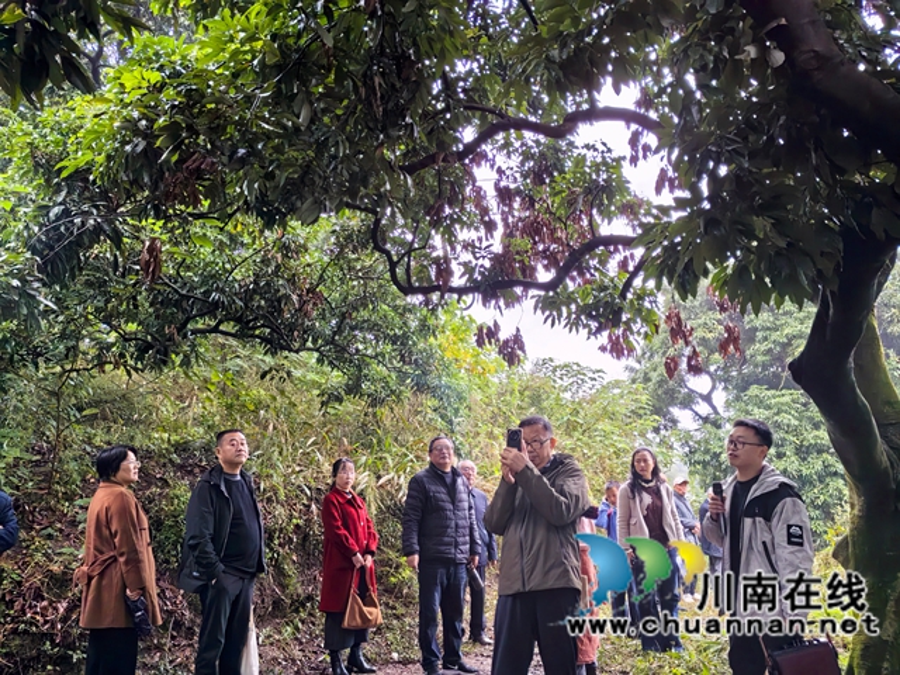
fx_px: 702
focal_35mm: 27
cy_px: 338
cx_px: 450
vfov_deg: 51.4
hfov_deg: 65.3
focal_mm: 5.52
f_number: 1.9
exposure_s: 1/100
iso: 250
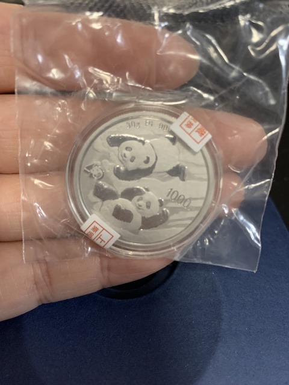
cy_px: 192
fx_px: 289
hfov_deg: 53.1
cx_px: 144
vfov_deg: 67.3
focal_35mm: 26
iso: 400
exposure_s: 1/48
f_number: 1.8
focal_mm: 4.25
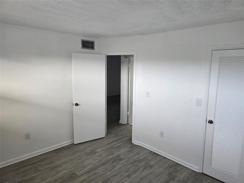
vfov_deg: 58.9
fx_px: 162
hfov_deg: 73.9
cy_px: 92
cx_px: 122
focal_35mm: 23
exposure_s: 1/180
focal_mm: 6.3
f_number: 1.7
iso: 160
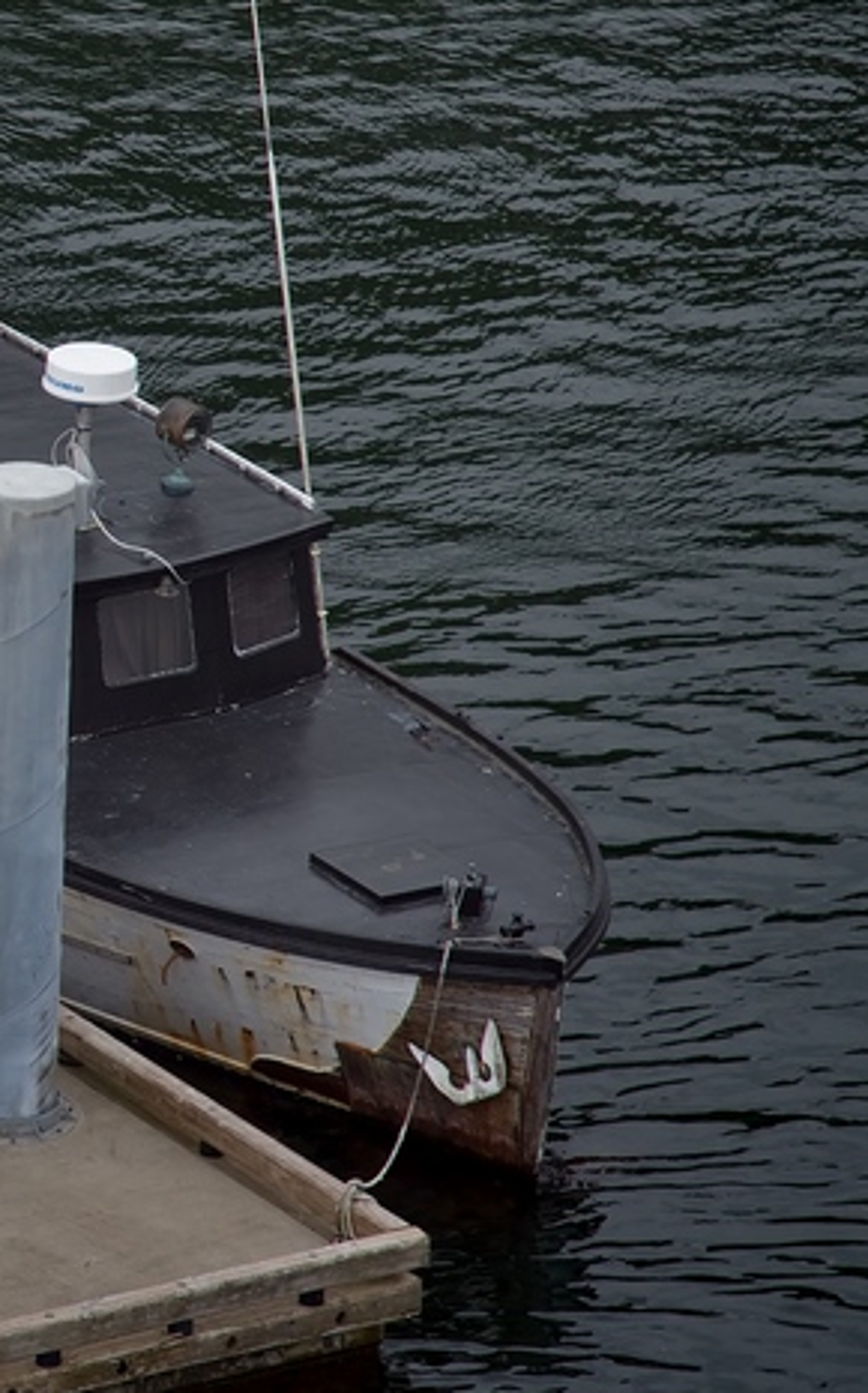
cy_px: 327
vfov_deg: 6.2
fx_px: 12775
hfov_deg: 3.9
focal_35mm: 337
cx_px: -790
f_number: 6.3
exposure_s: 1/250
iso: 100
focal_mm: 120
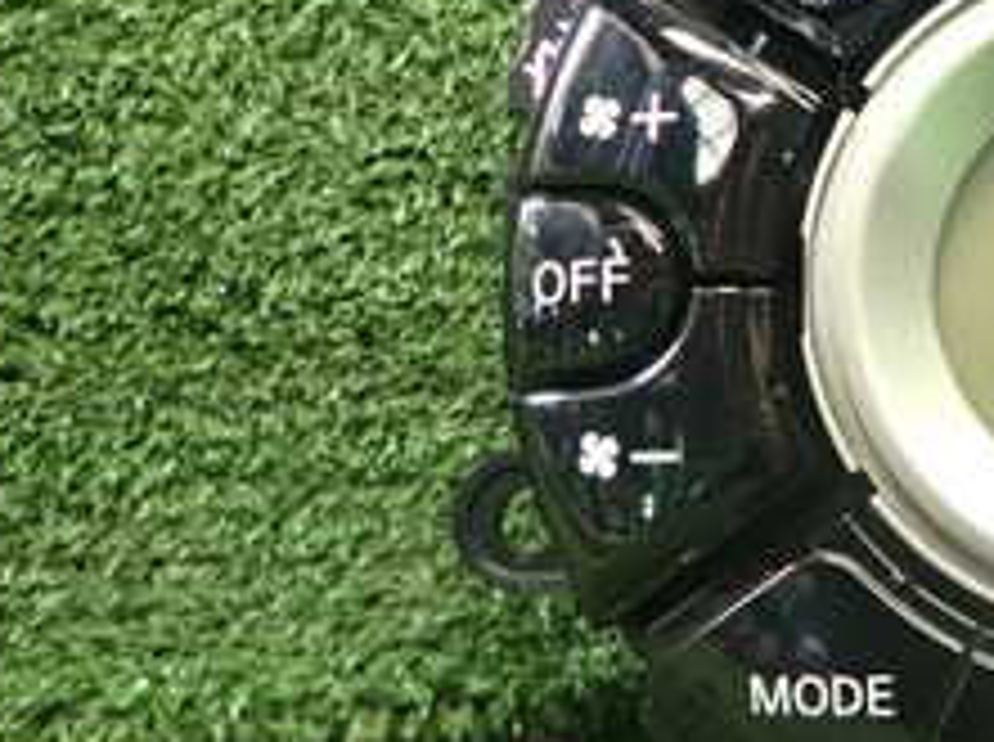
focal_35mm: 68
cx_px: 1138
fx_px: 1949
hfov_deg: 26.1
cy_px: 369
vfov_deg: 21.6
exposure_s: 1/30
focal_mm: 4.5
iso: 320
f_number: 2
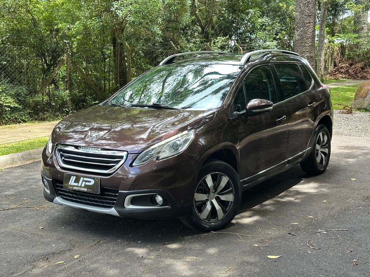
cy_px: 137
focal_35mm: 49
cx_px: 184
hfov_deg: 38.9
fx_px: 524
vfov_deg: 29.7
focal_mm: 6.86
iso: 50
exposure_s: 1/166
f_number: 1.78
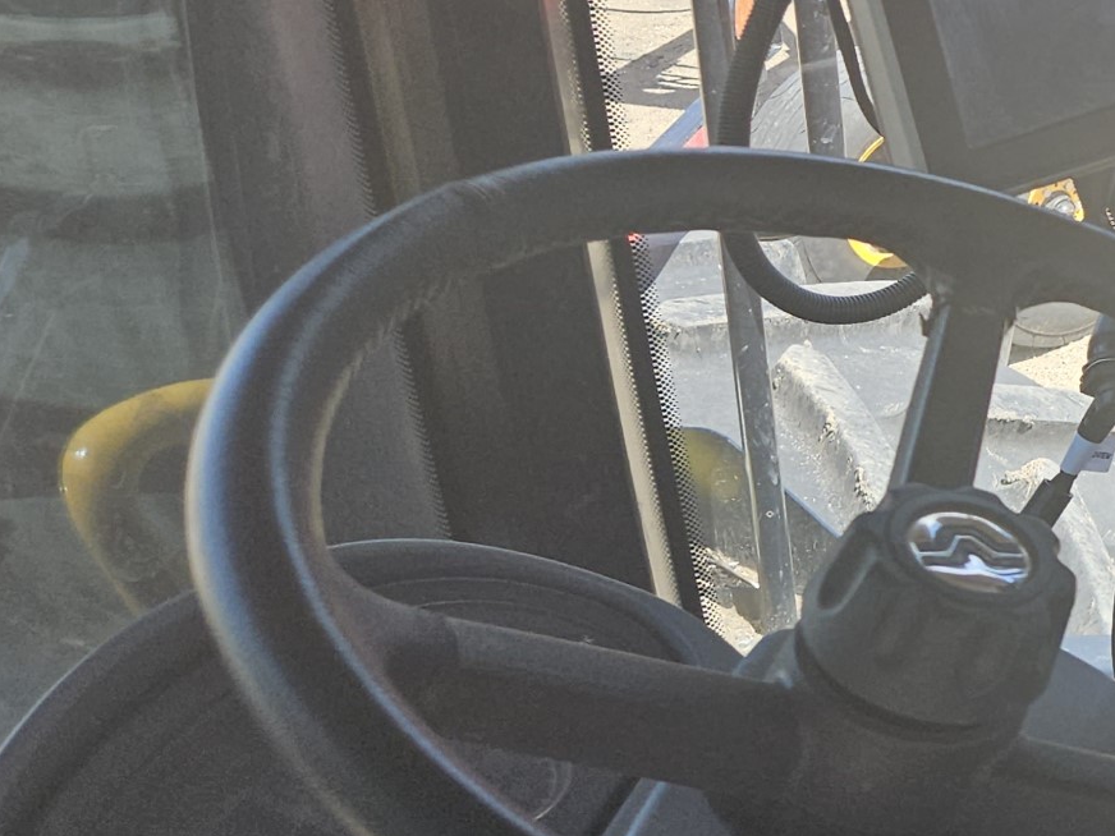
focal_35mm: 76
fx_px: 2448
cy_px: 82
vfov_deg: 19.0
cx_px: 1816
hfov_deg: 20.6
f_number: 1.8
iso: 25
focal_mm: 5.4
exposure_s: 1/358
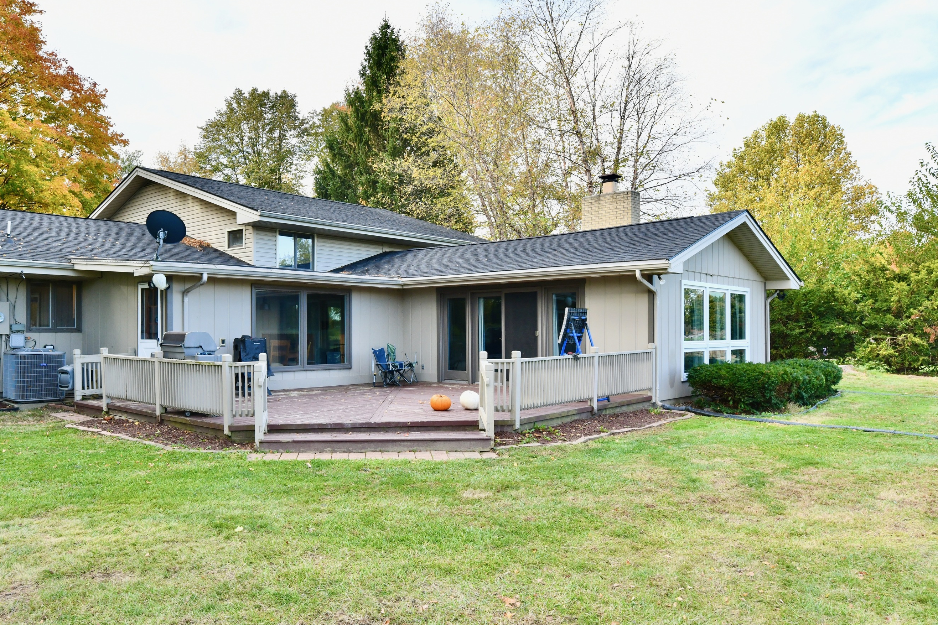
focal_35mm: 28
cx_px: 409
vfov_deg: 46.3
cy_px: 355
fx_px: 729
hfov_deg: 65.2
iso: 640
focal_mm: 24
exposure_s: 1/320
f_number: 9
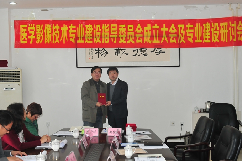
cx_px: 121
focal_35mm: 48
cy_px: 80
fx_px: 322
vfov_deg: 28.0
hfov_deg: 41.1
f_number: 5
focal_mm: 32
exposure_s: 1/100
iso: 800
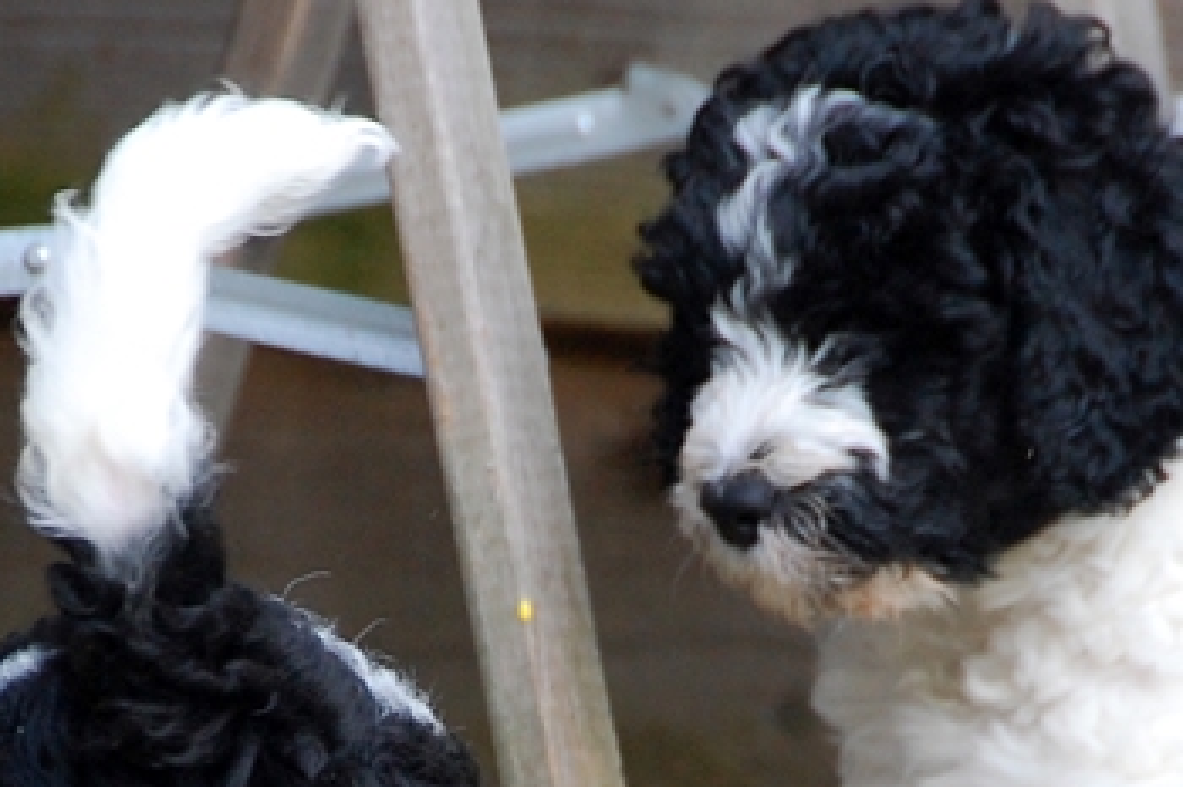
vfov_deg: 1.6
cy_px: 812
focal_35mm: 857
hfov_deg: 2.4
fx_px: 28147
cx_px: 662
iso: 800
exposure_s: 1/320
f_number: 5.6
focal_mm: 200
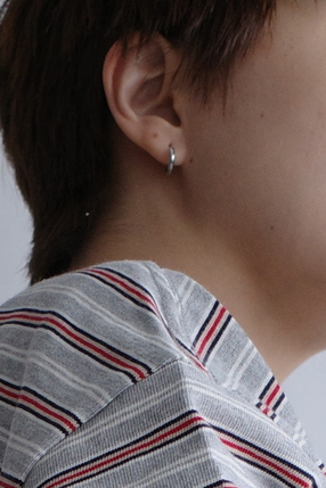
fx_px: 2662
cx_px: 41
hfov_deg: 7.0
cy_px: 1173
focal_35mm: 196
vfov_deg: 9.4
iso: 320
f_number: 2.8
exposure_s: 1/30
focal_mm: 18.3
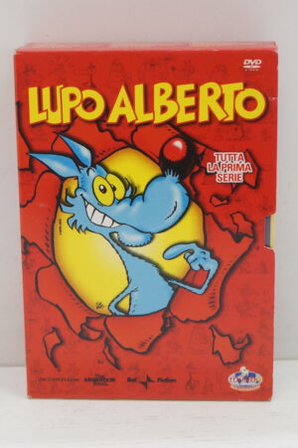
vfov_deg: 57.3
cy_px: 224
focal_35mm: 33
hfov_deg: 39.9
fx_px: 410
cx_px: 149
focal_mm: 22
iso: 800
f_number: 4.5
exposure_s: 1/60
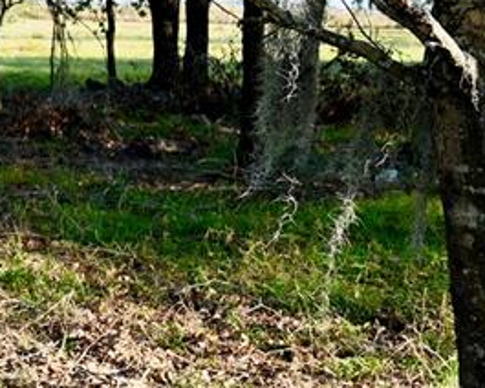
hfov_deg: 14.8
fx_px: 1691
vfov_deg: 12.9
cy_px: 15
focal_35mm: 118
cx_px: -303
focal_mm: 32.5
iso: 200
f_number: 5
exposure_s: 1/250
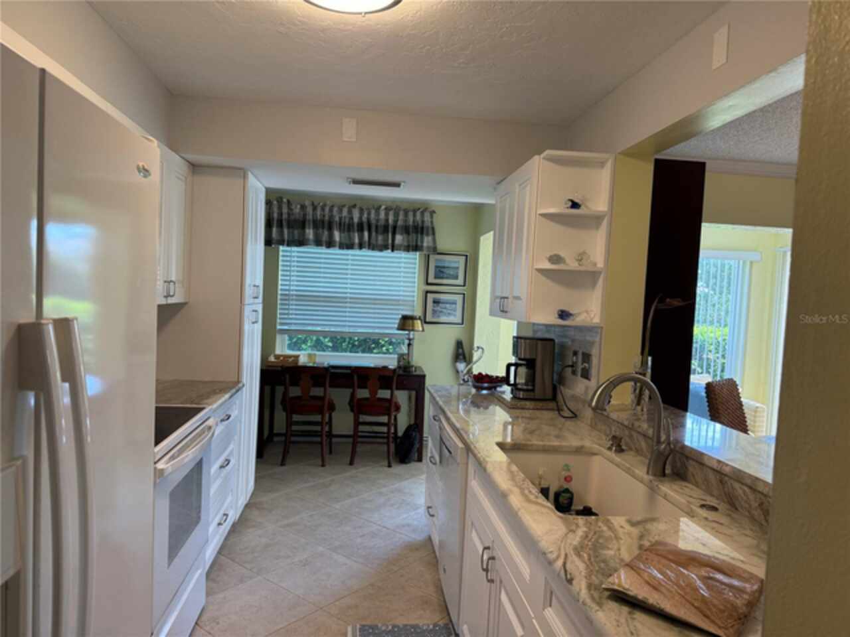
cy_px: 318
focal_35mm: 24
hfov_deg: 71.6
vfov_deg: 56.8
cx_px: 425
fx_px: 589
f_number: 1.78
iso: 125
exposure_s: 1/120
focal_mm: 6.76
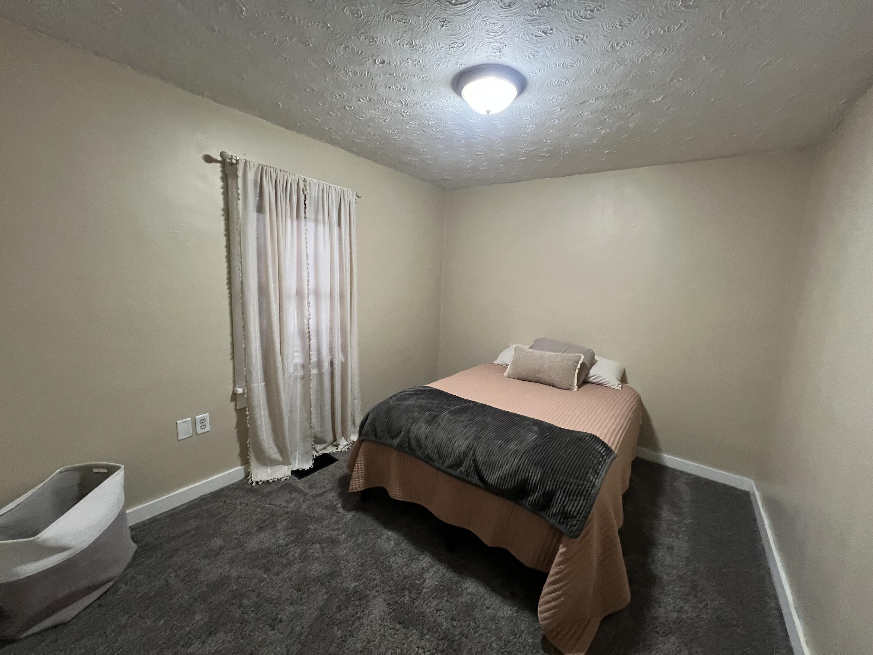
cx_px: 436
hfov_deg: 106.2
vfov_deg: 89.9
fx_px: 328
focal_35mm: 13
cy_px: 328
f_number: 1.8
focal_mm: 1.57
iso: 640
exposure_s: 1/60
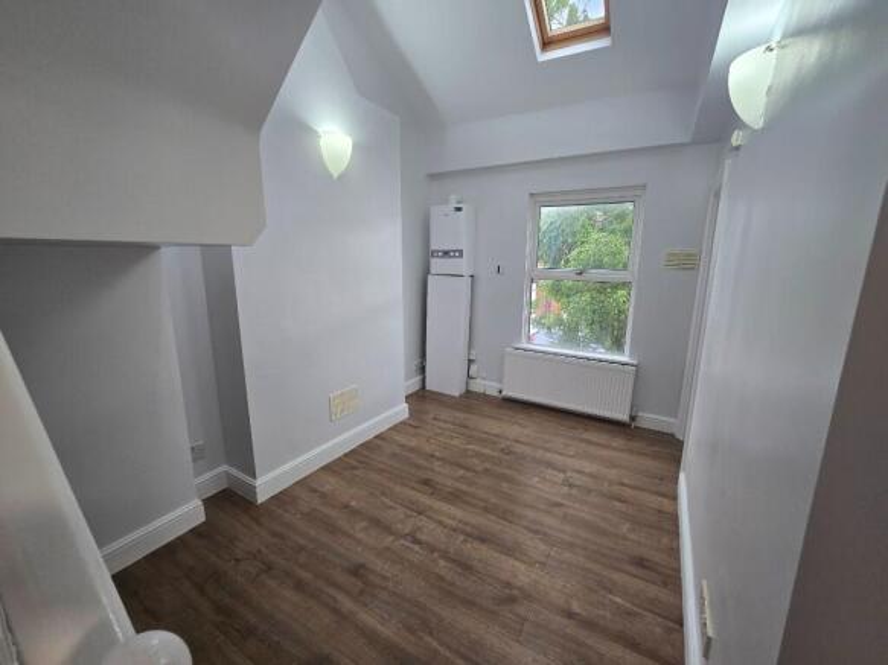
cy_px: 332
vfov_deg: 89.9
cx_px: 444
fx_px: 333
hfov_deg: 106.2
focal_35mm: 13
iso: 100
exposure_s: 1/50
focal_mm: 2.2
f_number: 2.2
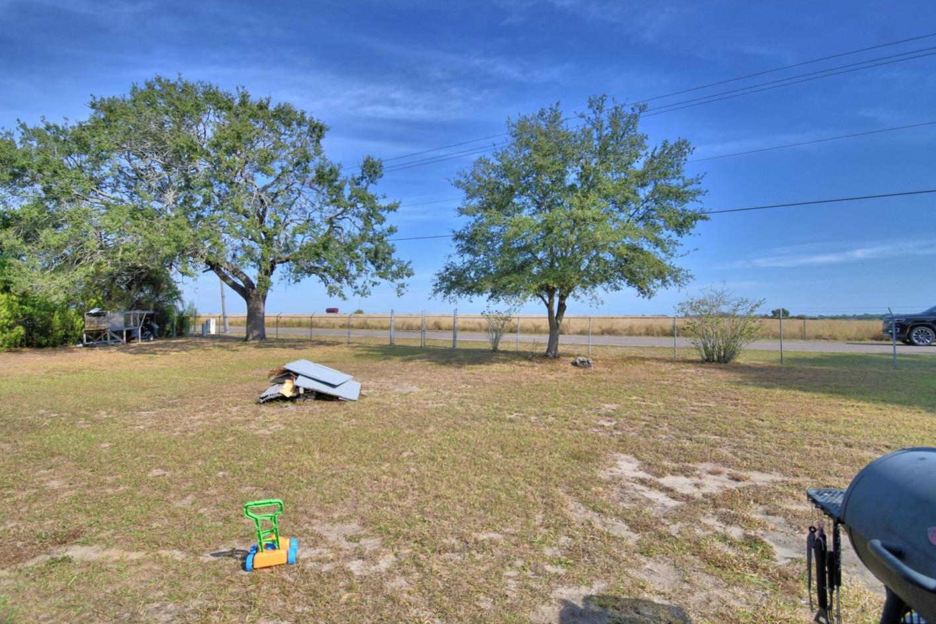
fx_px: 442
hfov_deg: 93.3
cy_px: 283
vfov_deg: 70.3
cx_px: 471
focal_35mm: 17
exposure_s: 1/1250
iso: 100
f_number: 4.5
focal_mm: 10
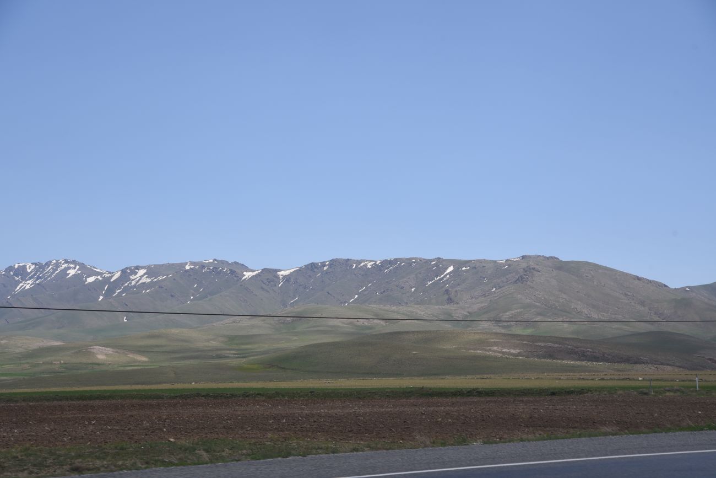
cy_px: 239
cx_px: 358
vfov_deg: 19.5
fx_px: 1392
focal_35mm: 70
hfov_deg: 28.8
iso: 160
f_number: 9
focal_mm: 70
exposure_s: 1/500
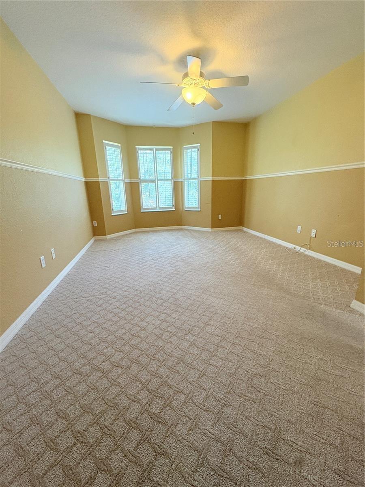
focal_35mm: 14
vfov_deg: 102.1
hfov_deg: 85.7
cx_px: 182
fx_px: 197
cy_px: 244
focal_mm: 2.22
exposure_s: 1/120
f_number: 2.2
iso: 320
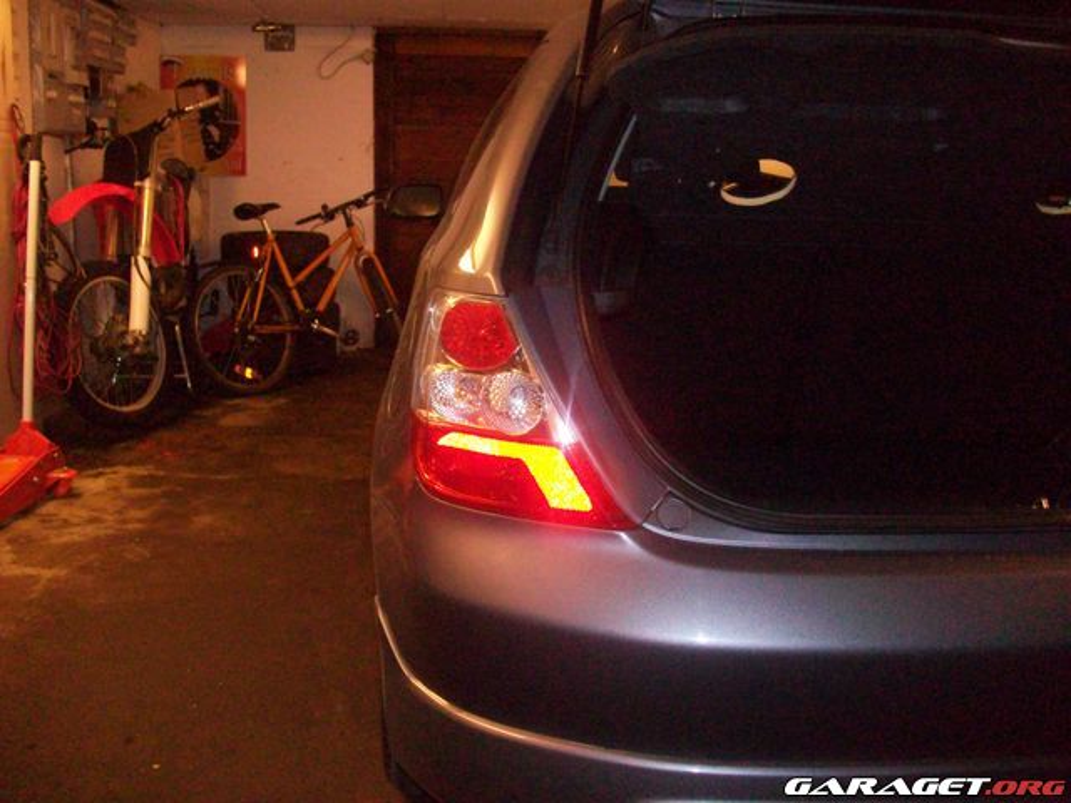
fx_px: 990
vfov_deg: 44.2
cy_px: 402
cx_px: 536
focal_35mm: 32
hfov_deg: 56.8
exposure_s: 1/125
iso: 400
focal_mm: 5.7
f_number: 2.8
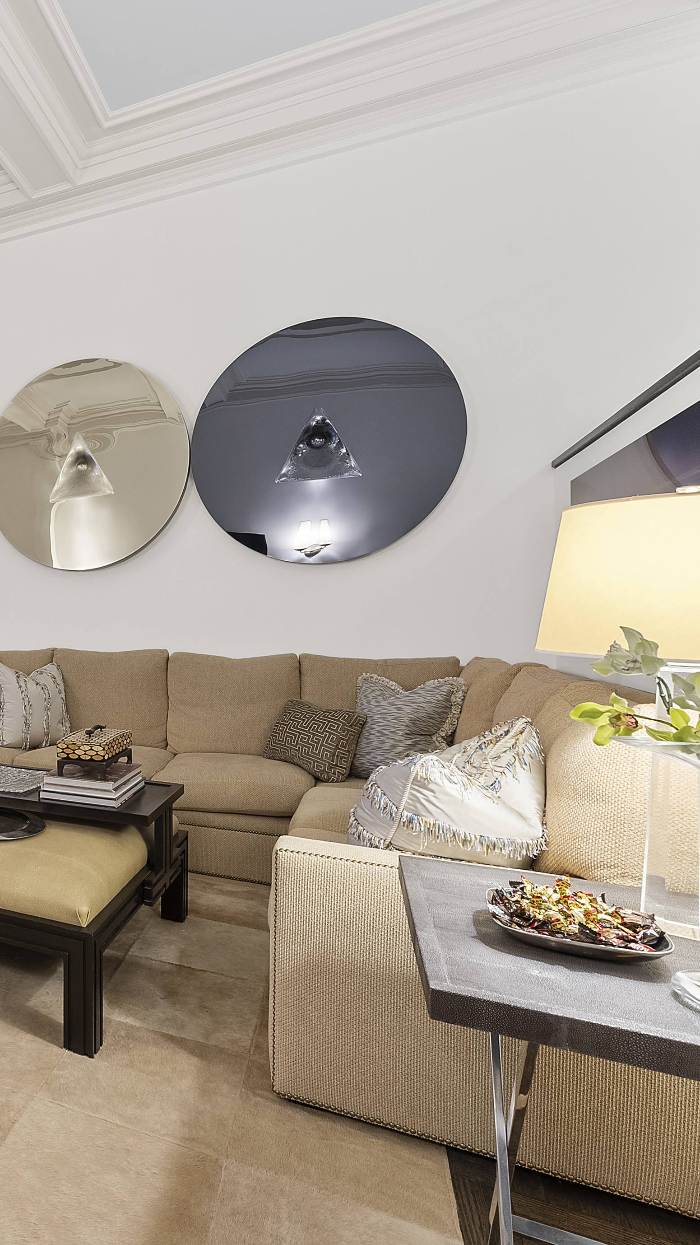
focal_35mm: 22
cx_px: -68
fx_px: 726
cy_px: 622
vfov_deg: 81.2
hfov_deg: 41.3
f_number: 11
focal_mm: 14
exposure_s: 4
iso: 200
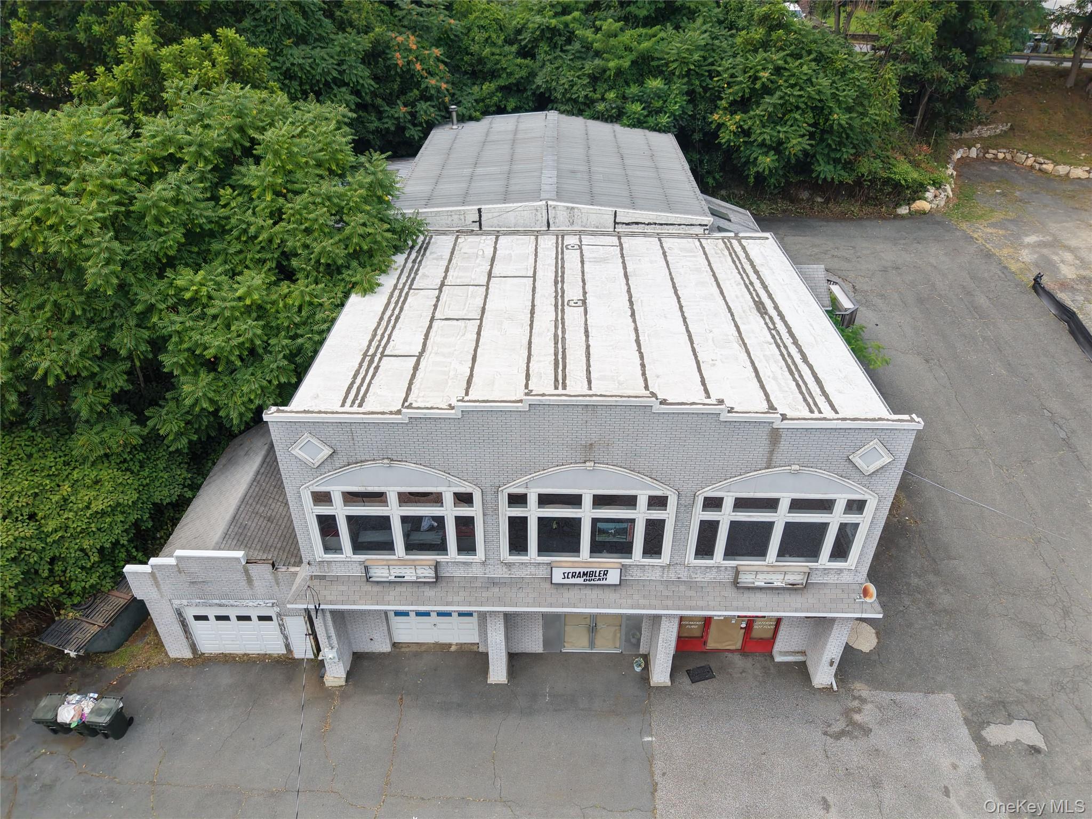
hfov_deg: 71.6
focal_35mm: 24
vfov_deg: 56.8
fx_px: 757
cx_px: 546
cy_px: 410
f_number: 1.8
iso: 100
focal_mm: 8.67
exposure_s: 1/1000
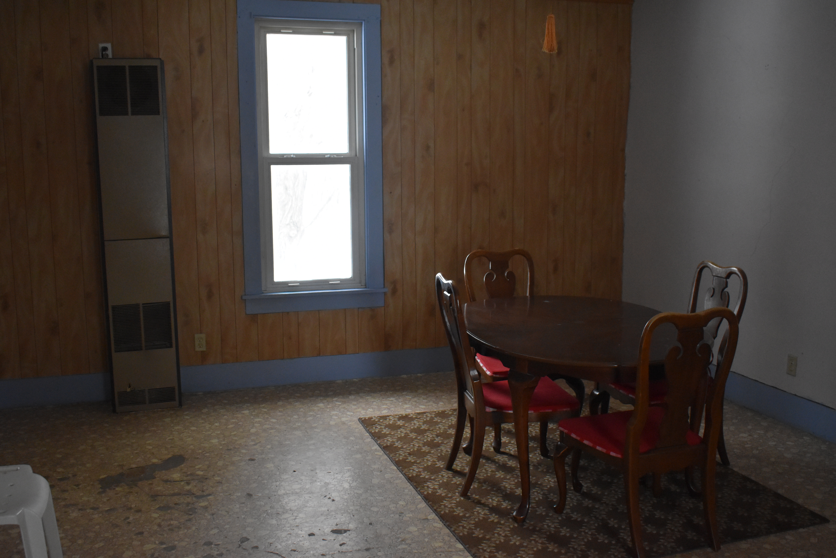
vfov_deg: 35.5
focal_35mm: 38
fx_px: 871
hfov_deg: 51.3
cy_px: 279
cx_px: 418
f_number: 4
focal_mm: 25
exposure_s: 1/60
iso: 2500
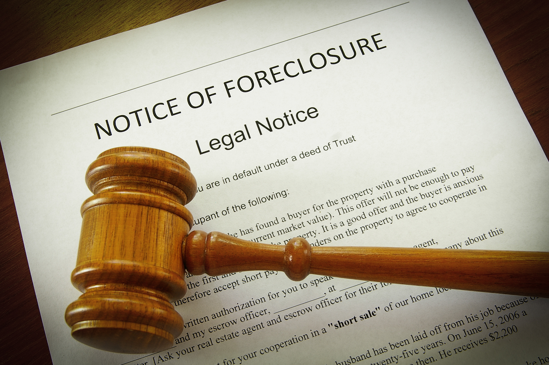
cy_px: 182
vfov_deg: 21.0
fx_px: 983
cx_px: 274
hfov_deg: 31.2
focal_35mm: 64
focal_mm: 43
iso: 200
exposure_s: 2
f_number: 11
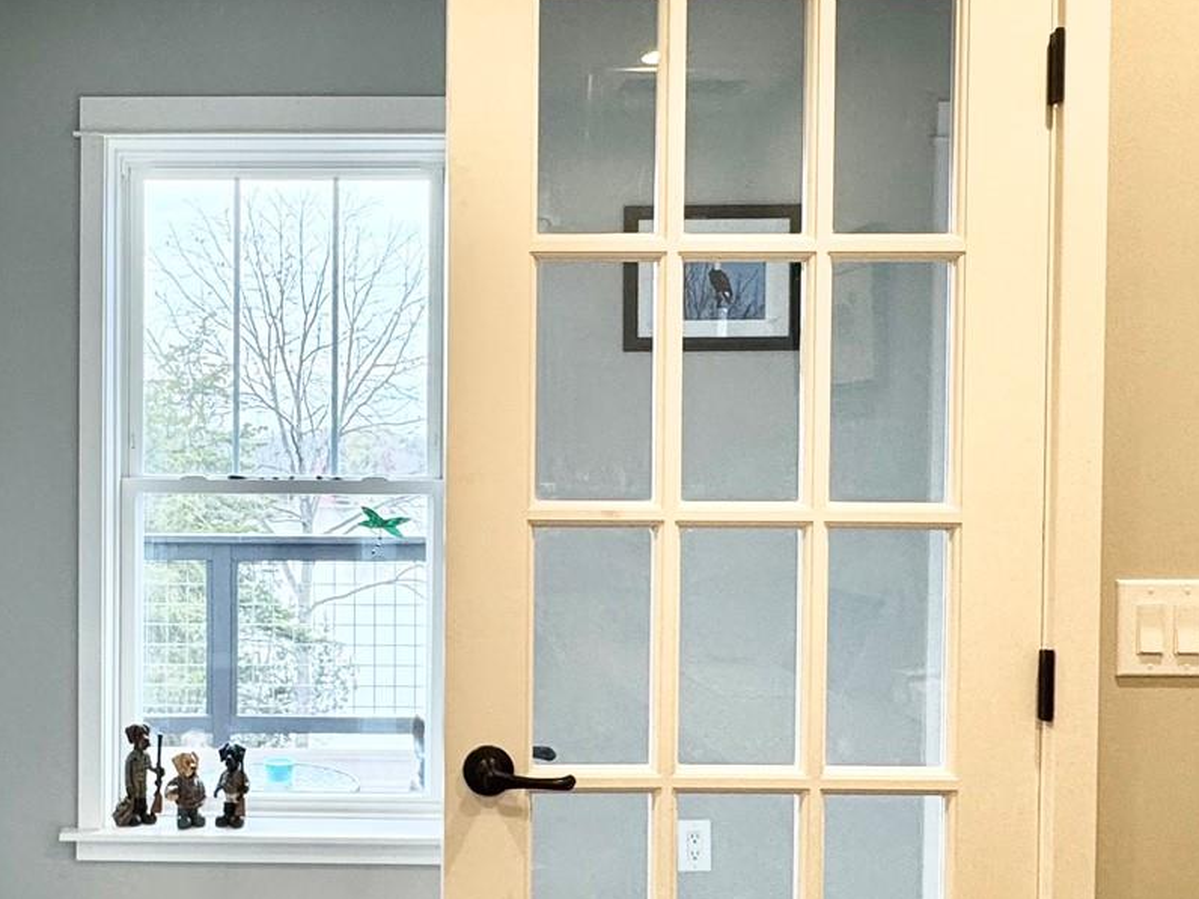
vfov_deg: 39.6
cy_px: 473
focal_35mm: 36
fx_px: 1247
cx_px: 288
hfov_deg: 49.2
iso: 160
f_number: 2.2
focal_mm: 2.22
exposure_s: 1/120
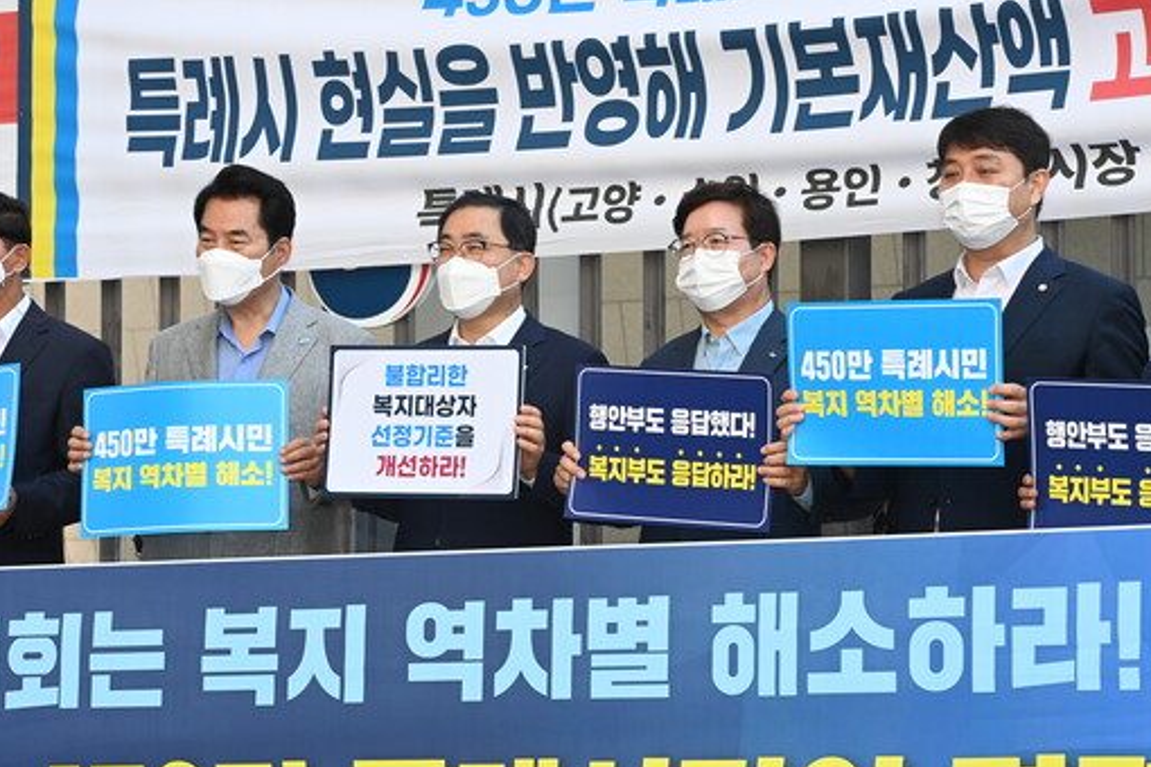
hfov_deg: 14.0
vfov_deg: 9.3
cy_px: 341
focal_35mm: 147
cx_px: 512
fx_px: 4700
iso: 2000
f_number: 14
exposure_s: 1/250
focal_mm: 125
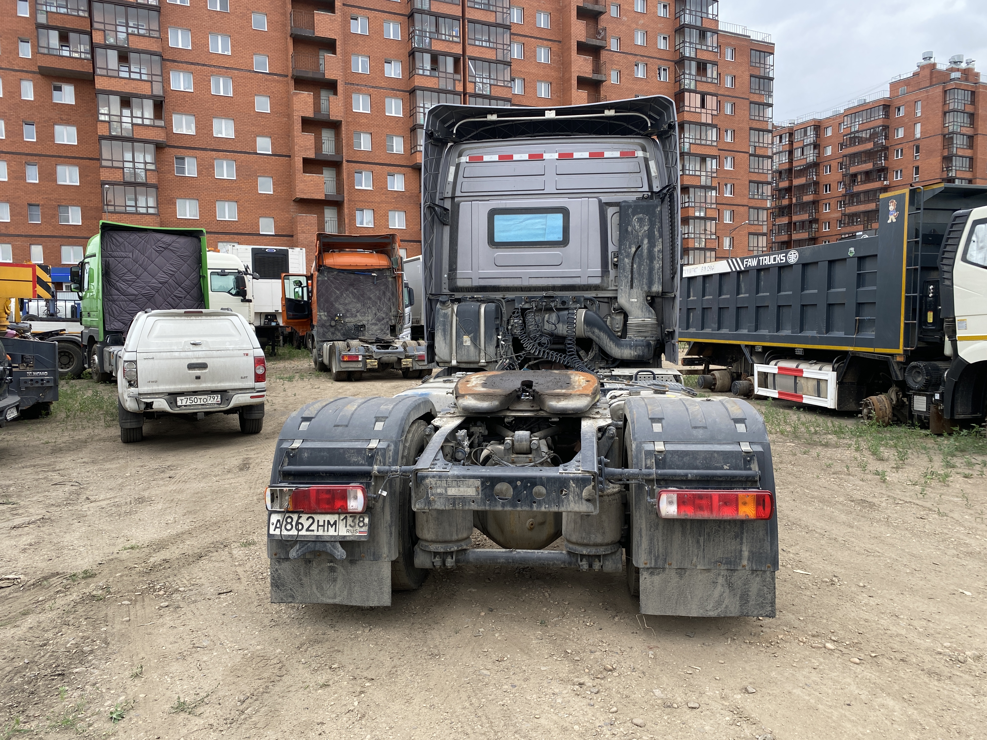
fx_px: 741
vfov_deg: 53.1
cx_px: 494
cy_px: 370
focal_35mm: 26
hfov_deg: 67.3
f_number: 1.8
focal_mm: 4.25
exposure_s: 1/321
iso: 32
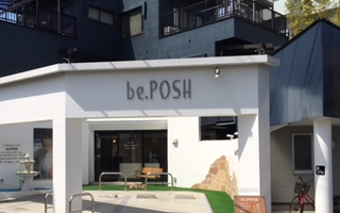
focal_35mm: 43
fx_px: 398
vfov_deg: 29.7
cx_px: 131
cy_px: 133
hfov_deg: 45.9
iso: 25
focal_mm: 4.15
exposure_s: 1/2747
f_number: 2.2
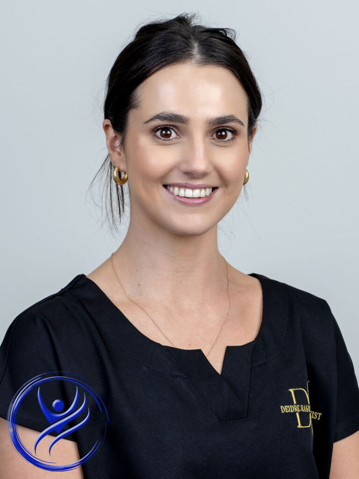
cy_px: 240
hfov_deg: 11.6
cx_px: 180
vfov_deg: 15.4
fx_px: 1770
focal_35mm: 128
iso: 200
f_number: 6.3
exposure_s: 1/60
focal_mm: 64
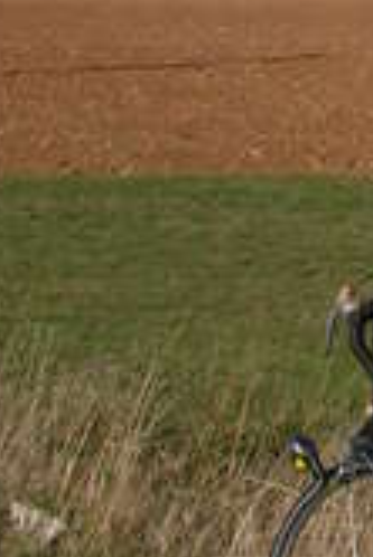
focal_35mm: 143
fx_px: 2218
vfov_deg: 13.9
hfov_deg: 9.2
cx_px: 652
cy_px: -124
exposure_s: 1/813
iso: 79
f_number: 4.9
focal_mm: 6.3
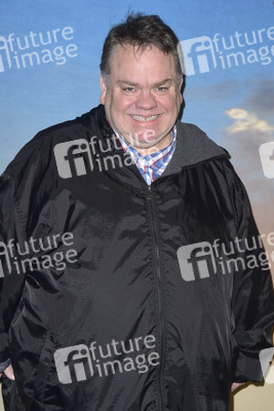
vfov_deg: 20.4
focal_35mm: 100
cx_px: 137
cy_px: 206
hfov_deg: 13.7
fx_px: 1141
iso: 320
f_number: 6.3
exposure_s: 1/250
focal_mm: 100
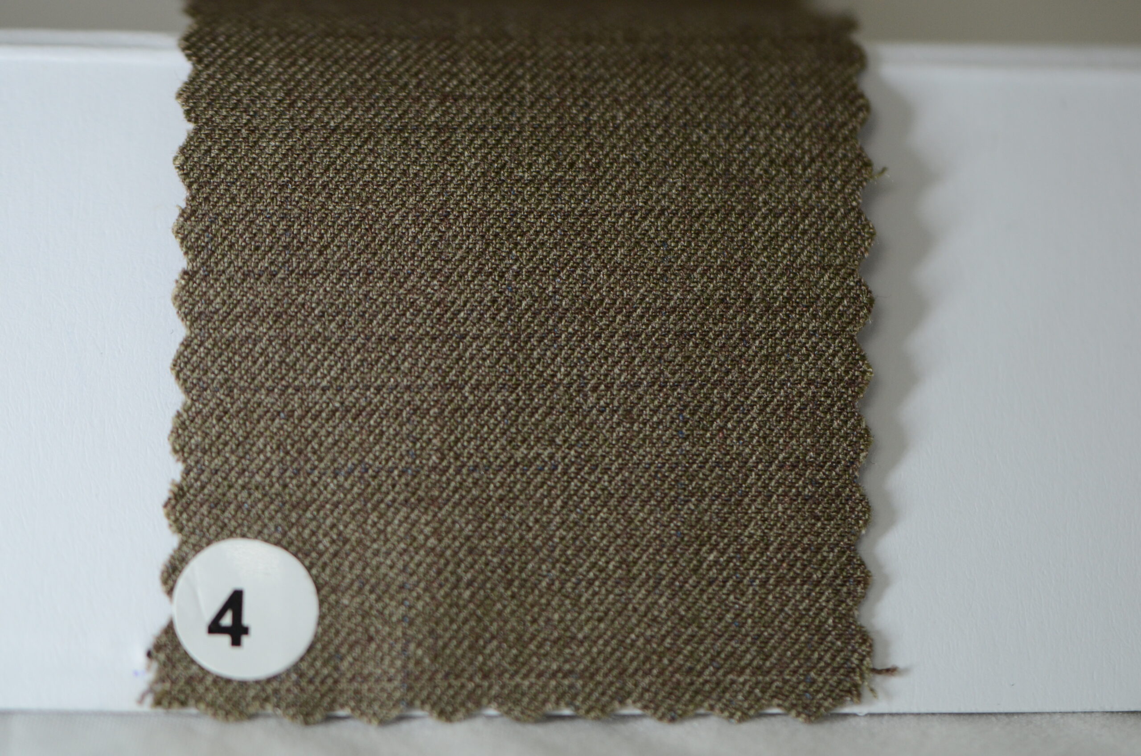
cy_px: 378
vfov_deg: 10.1
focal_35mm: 135
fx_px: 4270
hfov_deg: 15.2
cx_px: 570
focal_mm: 90
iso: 800
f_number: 3.8
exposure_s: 1/125
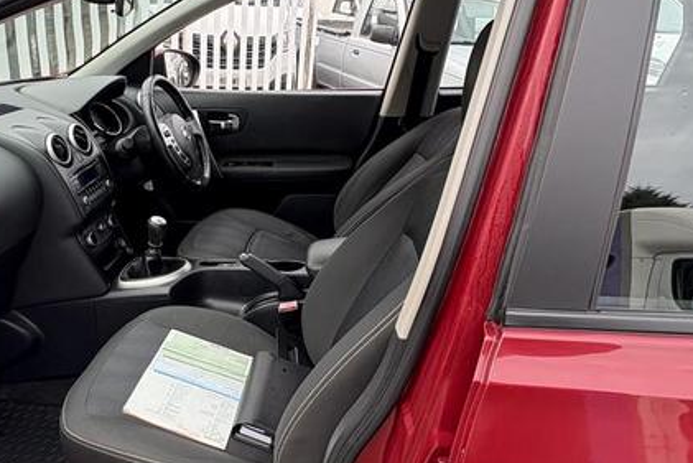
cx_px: 242
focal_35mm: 31
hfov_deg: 59.1
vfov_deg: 42.3
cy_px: 244
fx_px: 597
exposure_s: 1/126
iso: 80
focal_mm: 2.22
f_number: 2.2
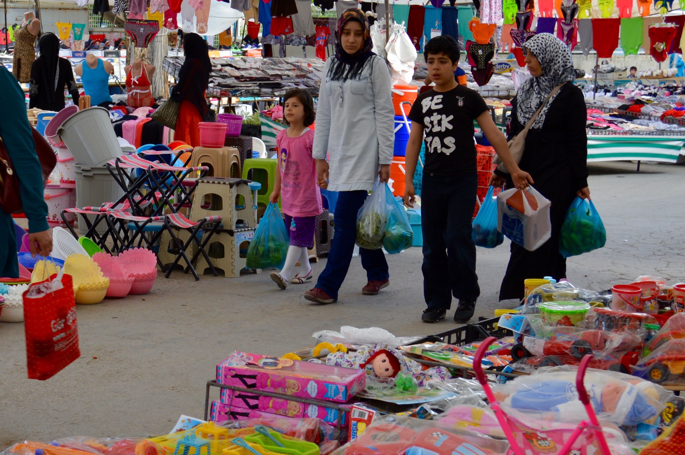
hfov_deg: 21.1
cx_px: 191
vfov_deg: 14.2
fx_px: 1825
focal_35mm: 96
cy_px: 229
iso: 160
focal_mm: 31
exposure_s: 1/125
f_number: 5.6
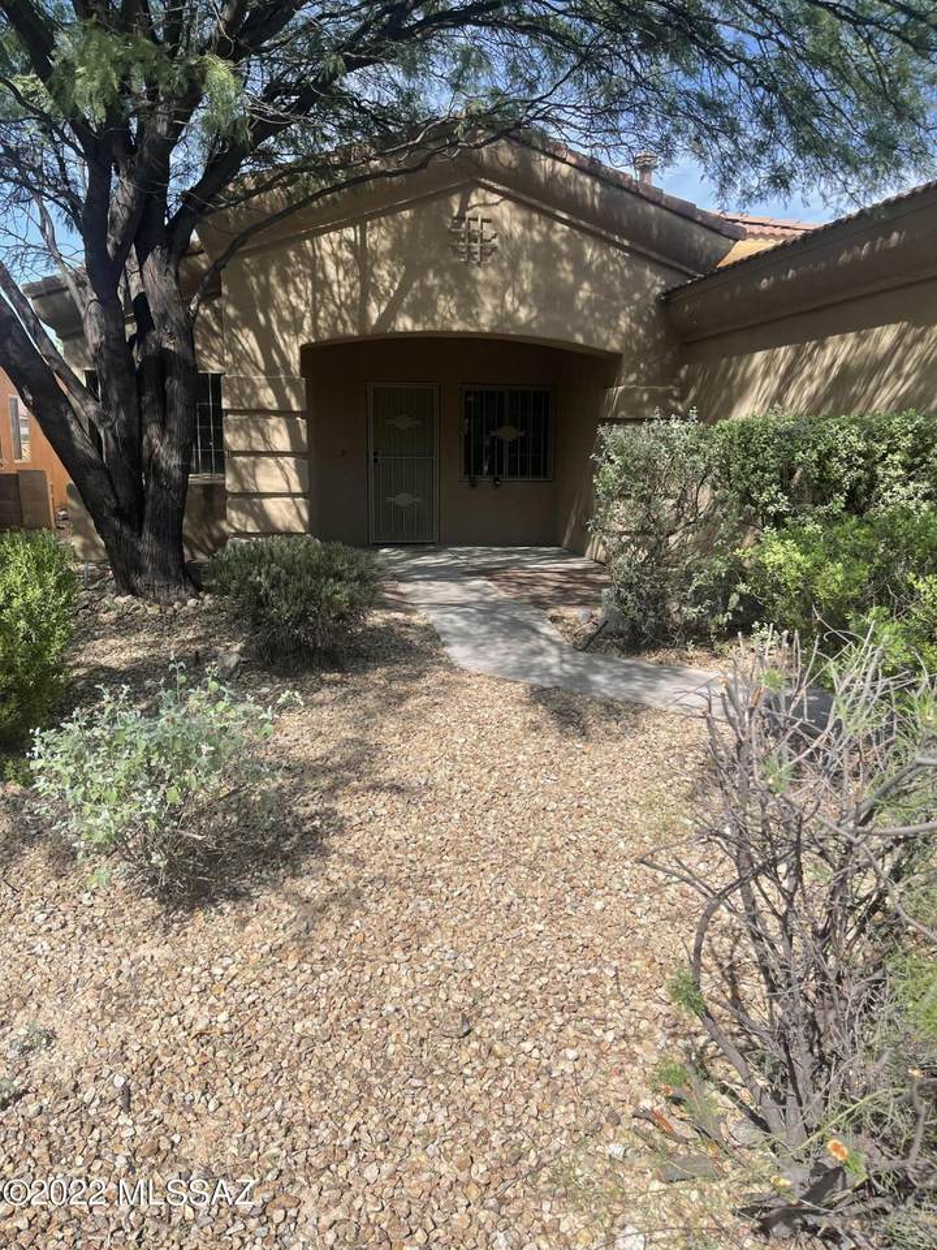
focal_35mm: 26
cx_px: 468
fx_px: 938
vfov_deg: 67.3
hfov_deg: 53.1
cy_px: 625
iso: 32
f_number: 1.6
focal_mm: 5.1
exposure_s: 1/1767
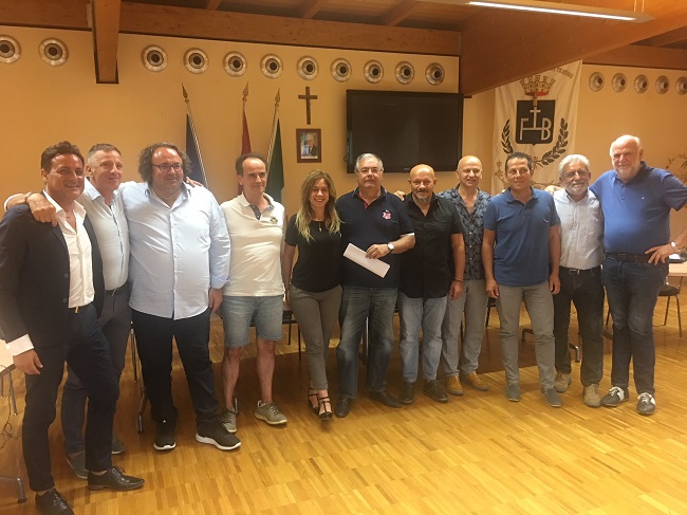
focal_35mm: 29
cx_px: 344
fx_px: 575
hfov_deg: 61.7
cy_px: 258
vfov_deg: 48.2
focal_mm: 4.15
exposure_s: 1/10
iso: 80
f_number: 2.2
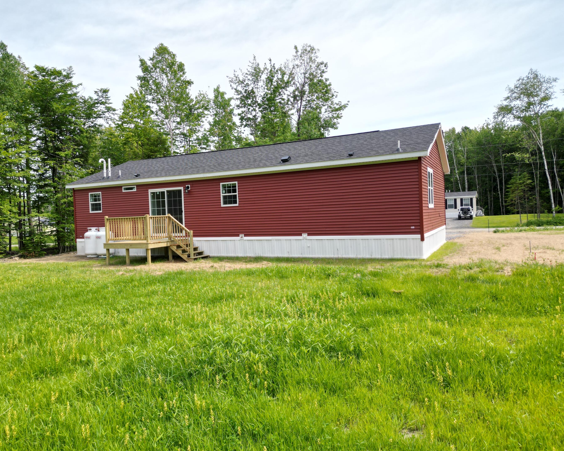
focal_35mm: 26
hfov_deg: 65.9
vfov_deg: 54.9
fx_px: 434
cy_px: 225
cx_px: 254
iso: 100
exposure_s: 1/2000
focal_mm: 6.72
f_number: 1.7
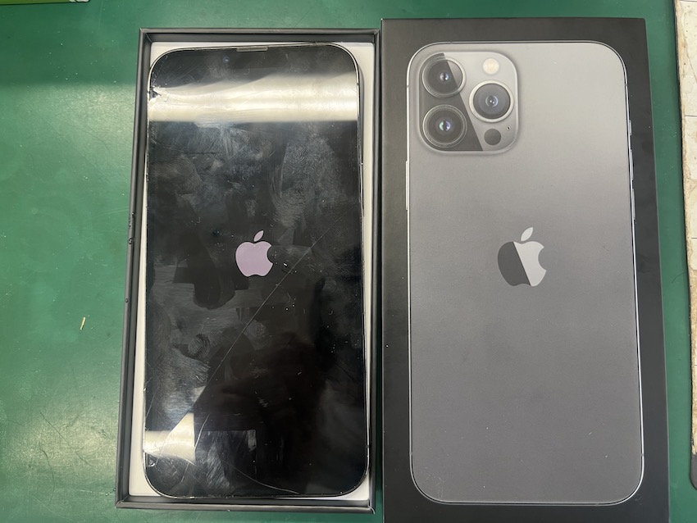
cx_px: 348
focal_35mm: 26
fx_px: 524
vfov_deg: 53.1
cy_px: 262
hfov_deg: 67.3
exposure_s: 1/50
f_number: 1.6
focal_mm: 5.1
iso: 80
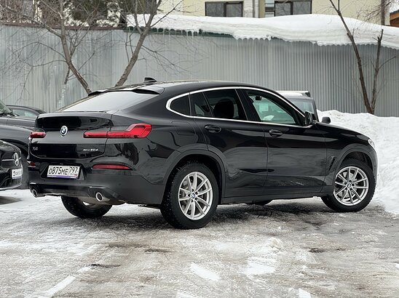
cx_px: 200
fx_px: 887
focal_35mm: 77
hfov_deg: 25.4
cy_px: 149
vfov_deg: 19.1
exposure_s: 1/99
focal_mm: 9
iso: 40
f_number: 2.8
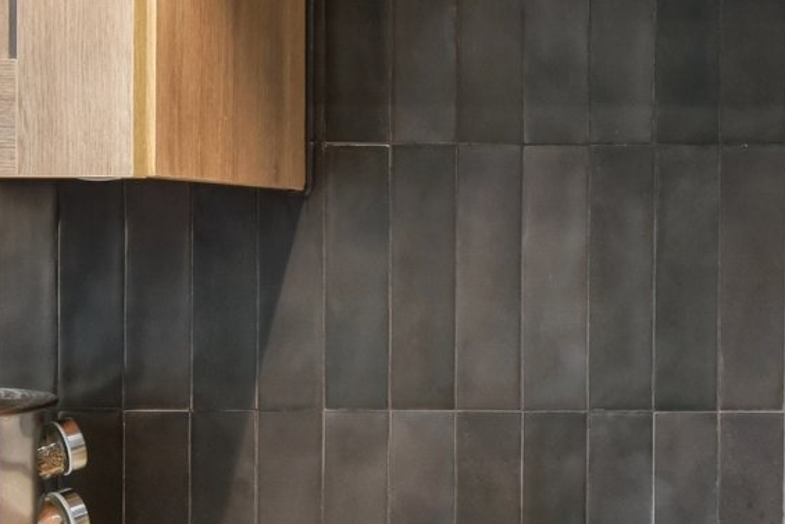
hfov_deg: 32.8
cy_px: 212
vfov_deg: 23.4
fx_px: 1265
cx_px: 704
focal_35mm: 58
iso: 640
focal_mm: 16
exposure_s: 1/15
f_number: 8
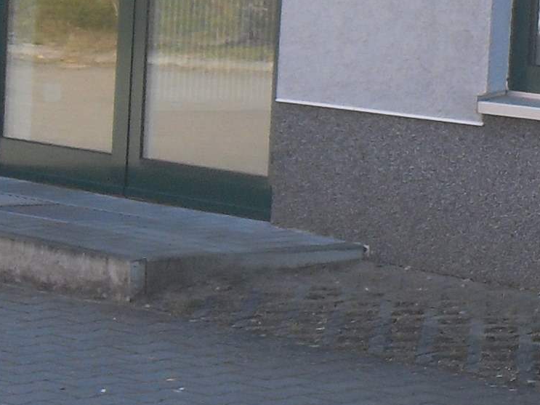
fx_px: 2605
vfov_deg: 8.8
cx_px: 834
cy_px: 15
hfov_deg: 11.3
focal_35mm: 167
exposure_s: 1/350
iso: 80
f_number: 2.8
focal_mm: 6.3
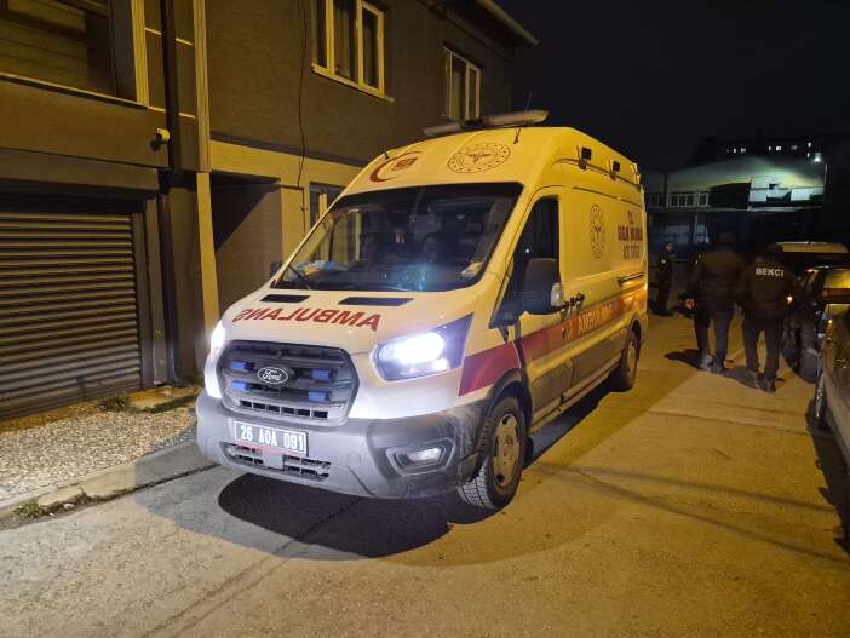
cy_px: 319
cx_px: 425
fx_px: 565
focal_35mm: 23
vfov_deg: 58.9
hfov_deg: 73.9
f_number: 1.8
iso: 1000
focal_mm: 5.4
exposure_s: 1/100
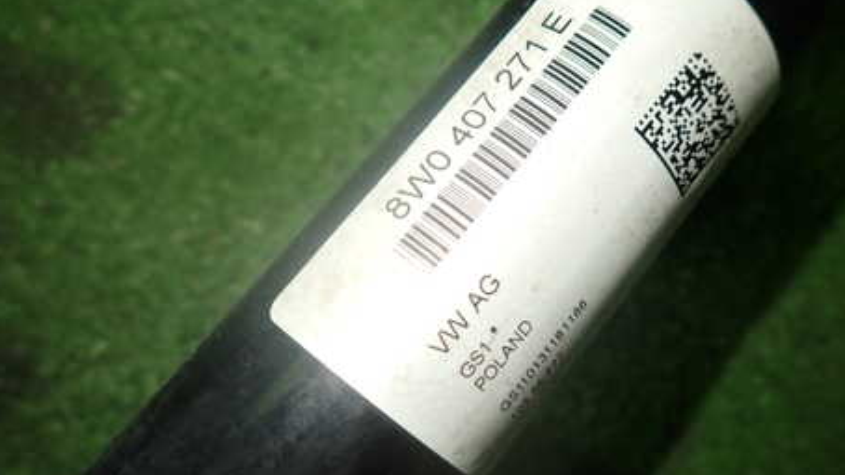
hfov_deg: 54.8
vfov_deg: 32.8
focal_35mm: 36
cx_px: 519
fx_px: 806
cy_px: 246
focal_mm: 4.5
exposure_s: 1/60
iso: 160
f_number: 2
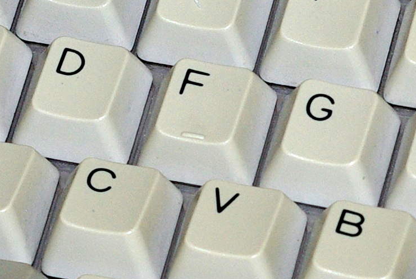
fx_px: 4535
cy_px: 123
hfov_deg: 5.2
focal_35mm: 392
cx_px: 526
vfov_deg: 3.5
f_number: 6.7
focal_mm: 50
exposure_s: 1/60
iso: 400
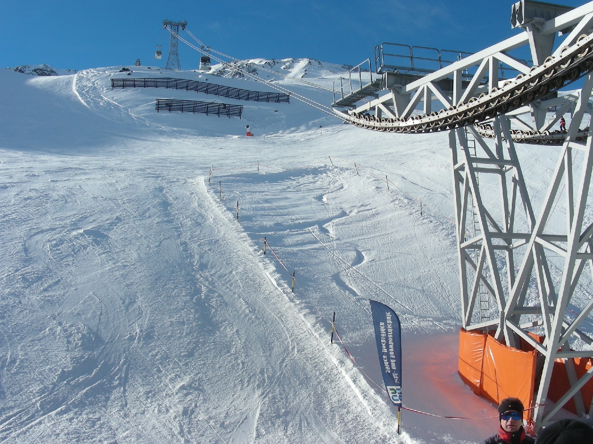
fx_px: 702
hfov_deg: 45.8
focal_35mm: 41
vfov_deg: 35.1
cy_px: 215
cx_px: 312
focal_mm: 6.3
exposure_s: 1/358
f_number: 5.6
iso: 50
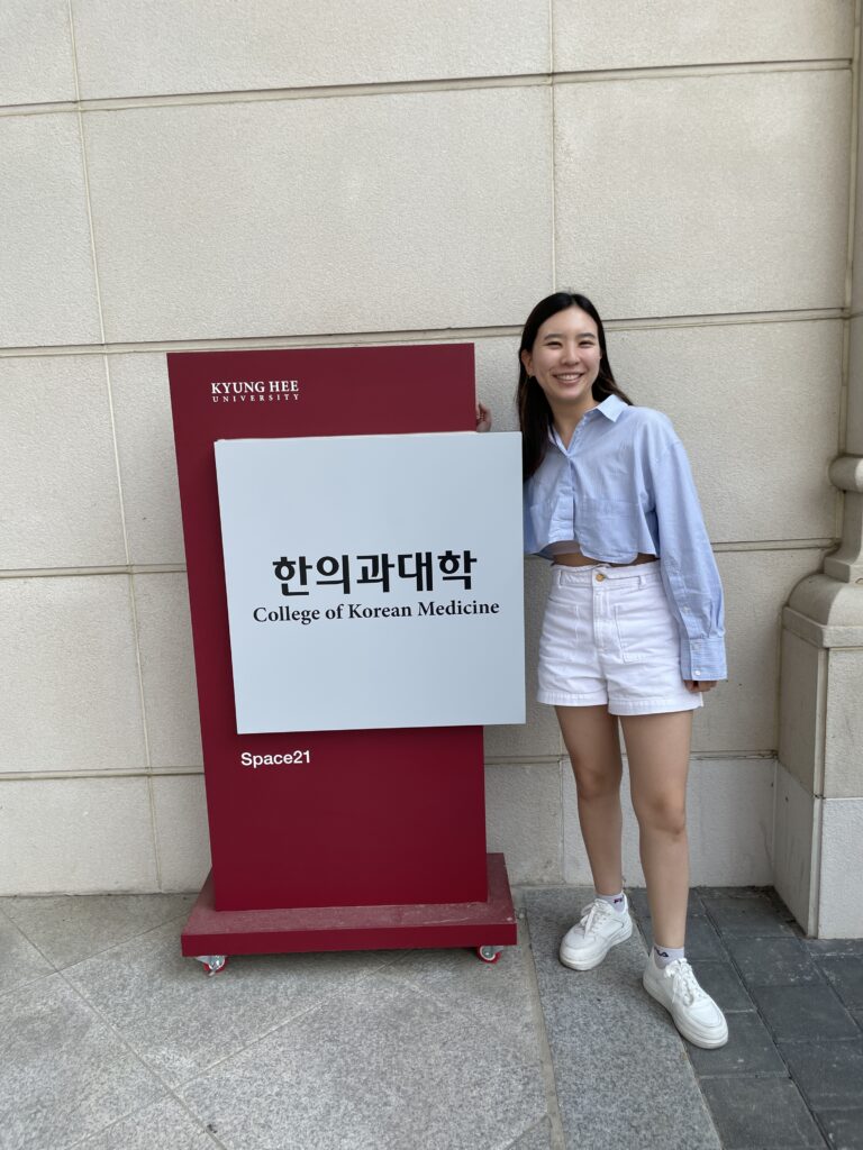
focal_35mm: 26
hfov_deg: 53.1
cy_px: 575
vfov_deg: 67.3
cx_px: 432
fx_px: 864
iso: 32
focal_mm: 4.2
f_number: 1.6
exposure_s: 1/1182
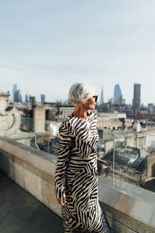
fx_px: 181
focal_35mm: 28
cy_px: 116
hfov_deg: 46.4
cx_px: 78
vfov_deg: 65.5
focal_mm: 28
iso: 100
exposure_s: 1/5000
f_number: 2
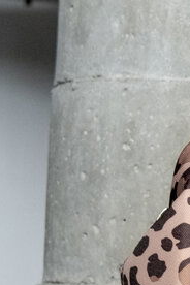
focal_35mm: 232
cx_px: 533
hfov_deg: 5.6
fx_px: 1837
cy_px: 240
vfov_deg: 8.8
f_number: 4.5
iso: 1600
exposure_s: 1/125
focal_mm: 40
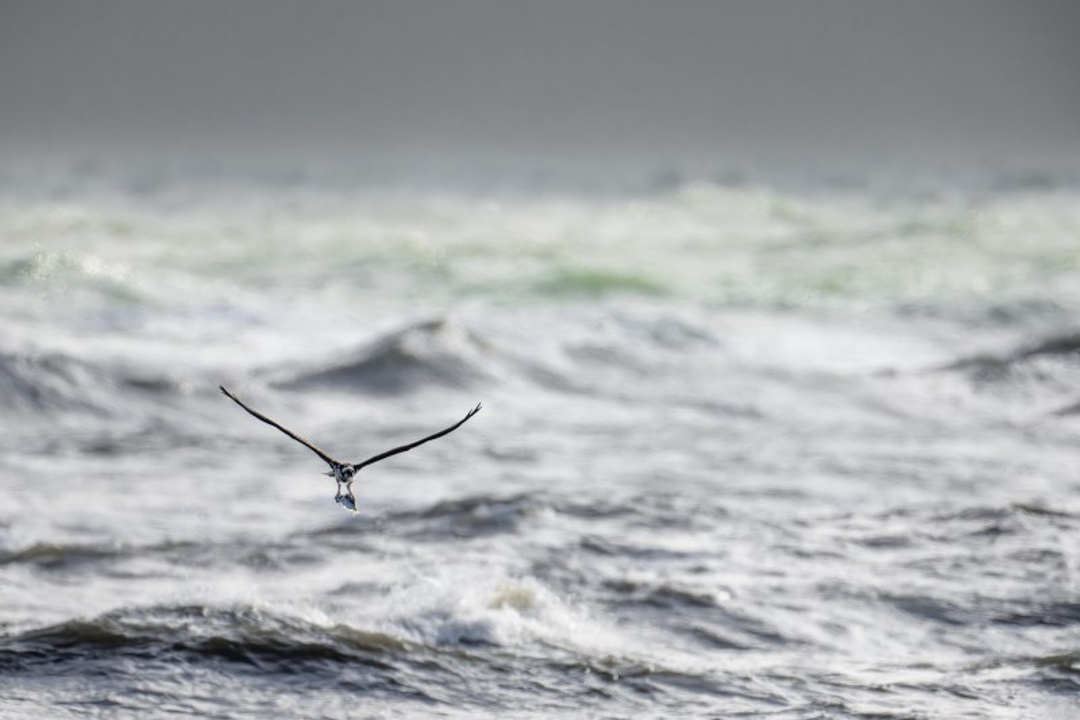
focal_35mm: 1200
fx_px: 35990
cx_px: 540
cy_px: 360
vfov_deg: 1.1
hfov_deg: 1.7
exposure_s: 1/5000
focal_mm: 1200
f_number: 8
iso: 2500
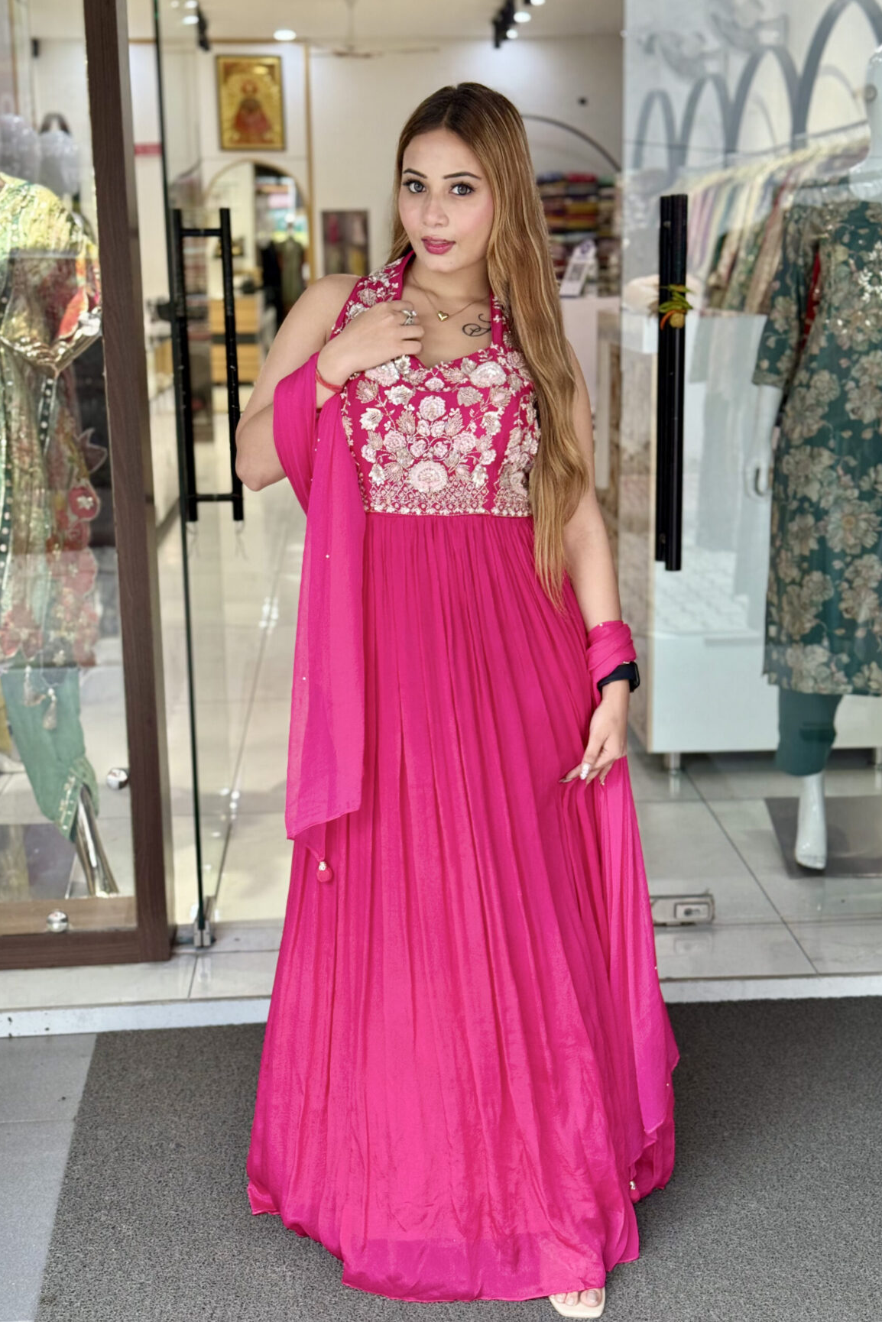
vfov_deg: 39.6
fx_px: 1837
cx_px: 463
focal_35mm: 50
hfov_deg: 27.0
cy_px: 661
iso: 64
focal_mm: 6.76
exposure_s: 1/100
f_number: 1.78
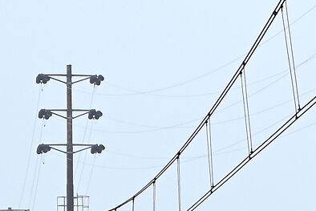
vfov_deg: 2.1
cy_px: 460
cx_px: 667
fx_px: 5778
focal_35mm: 658
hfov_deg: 3.1
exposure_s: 1/1000
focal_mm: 72
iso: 500
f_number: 5.6
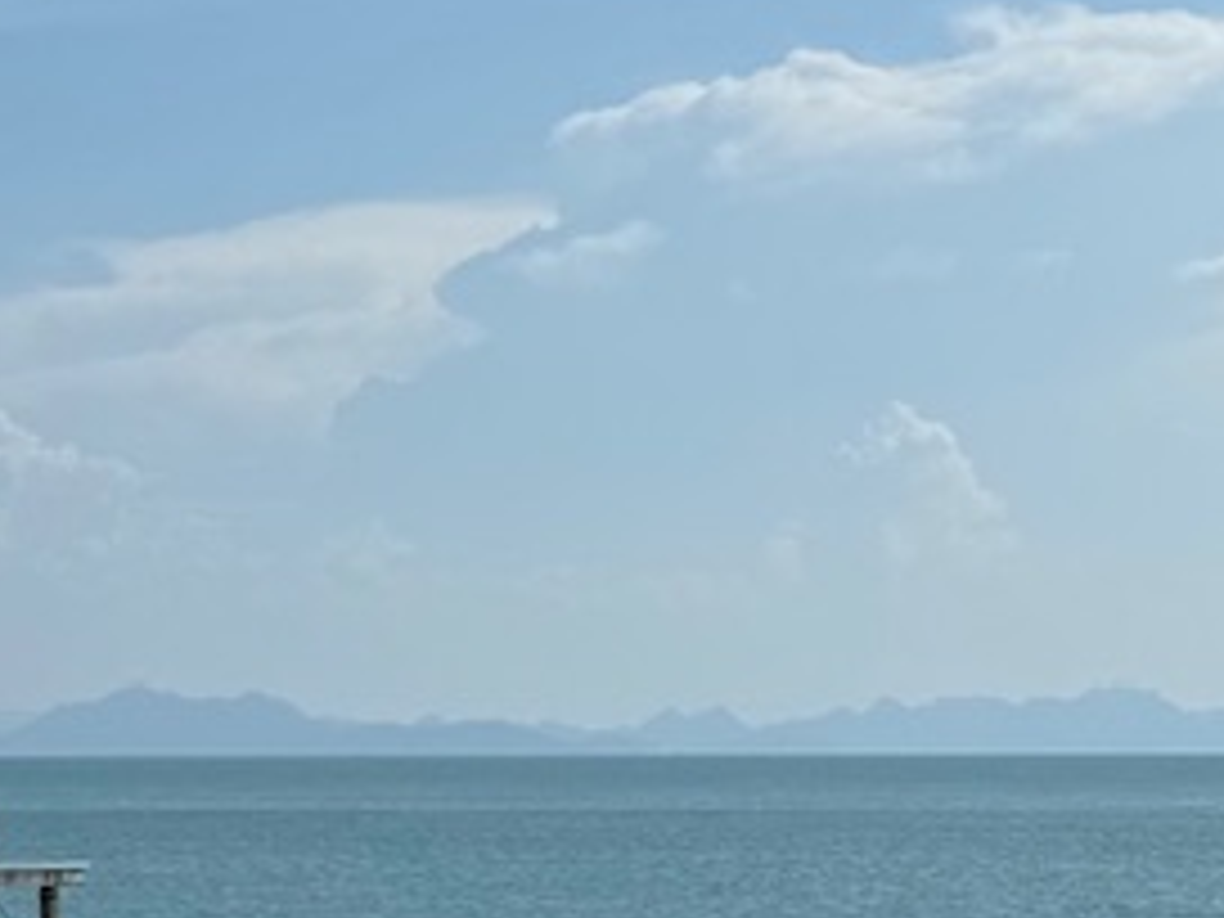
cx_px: -1332
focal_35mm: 113
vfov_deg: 13.0
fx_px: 3996
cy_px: 796
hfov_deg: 14.2
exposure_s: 1/9009
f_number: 1.78
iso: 80
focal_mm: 6.76
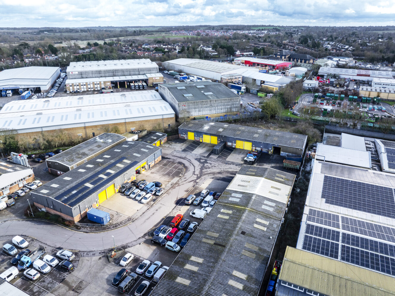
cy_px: 148
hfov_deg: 71.6
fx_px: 274
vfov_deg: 56.8
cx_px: 198
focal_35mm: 24
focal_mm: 12.29
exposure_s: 1/120
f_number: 6.3
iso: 100
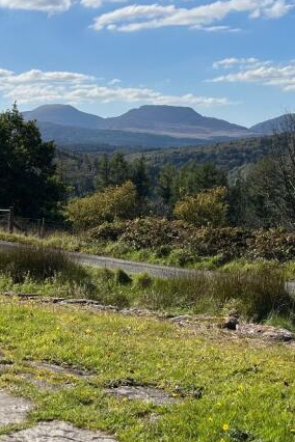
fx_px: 799
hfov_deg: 20.9
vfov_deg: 30.8
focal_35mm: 65
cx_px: 146
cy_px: 154
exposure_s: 1/8000
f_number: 1.5
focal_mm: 5.7
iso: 50
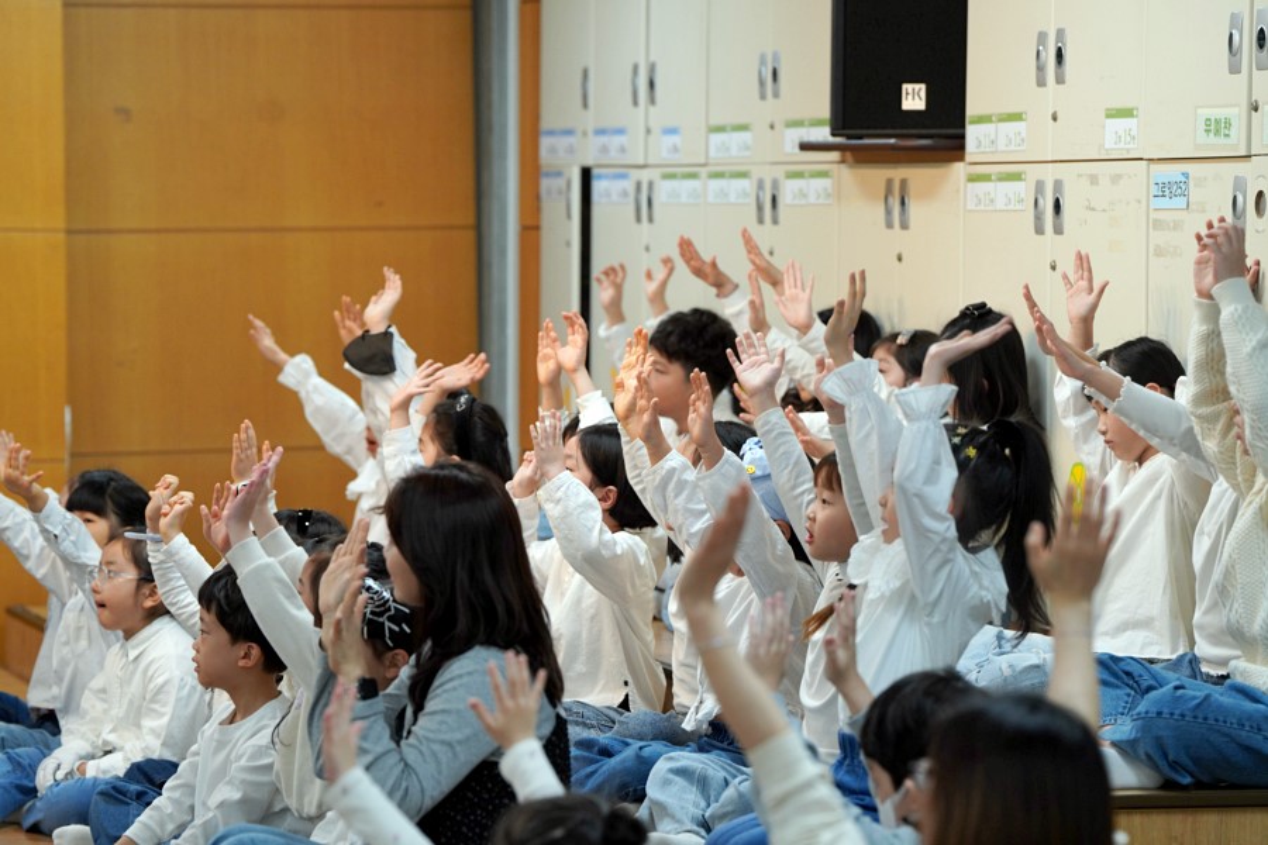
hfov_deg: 14.3
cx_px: 634
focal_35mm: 144
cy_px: 422
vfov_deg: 9.5
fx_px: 5072
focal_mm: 144
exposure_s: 1/160
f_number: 4
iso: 1250
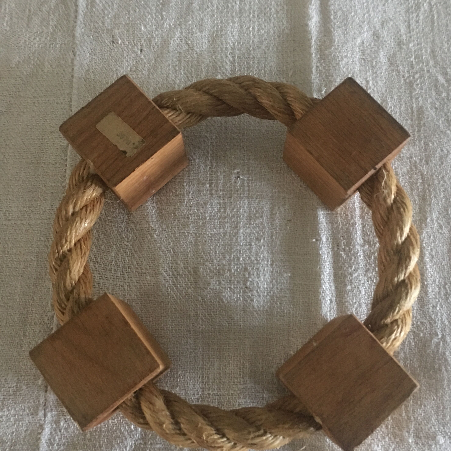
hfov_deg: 47.2
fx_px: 516
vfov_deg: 47.2
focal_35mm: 35
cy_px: 237
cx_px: 231
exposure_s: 1/4
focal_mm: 4.15
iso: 125
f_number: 2.2
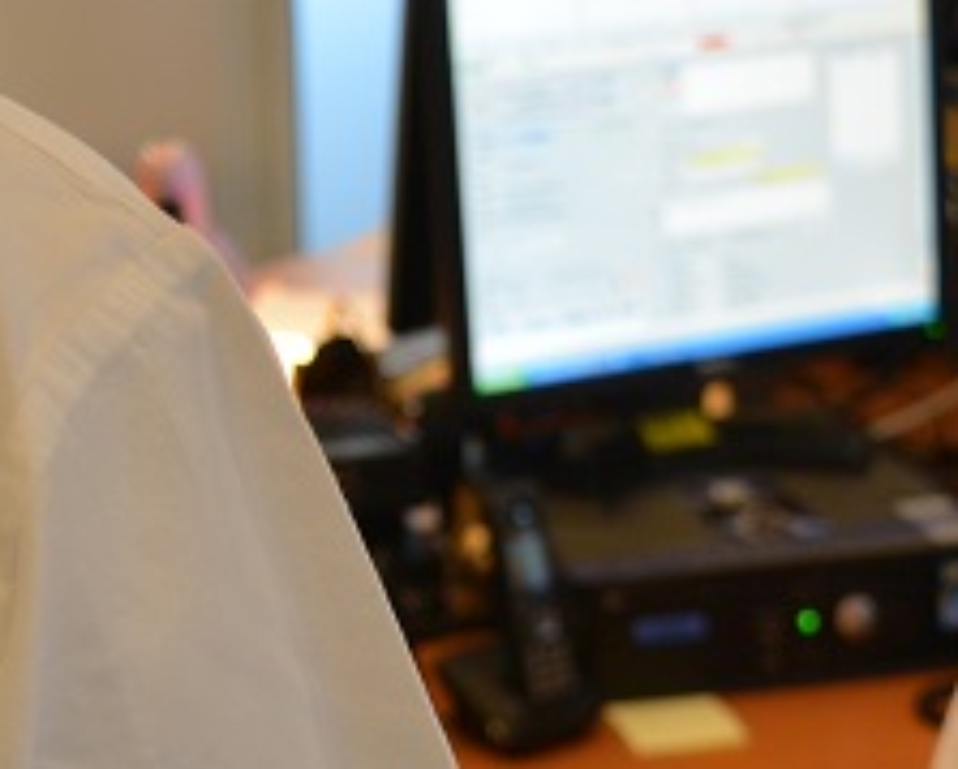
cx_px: 326
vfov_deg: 13.6
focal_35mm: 113
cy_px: 679
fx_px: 3208
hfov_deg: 16.9
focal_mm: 28
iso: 800
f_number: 4.2
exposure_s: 1/30
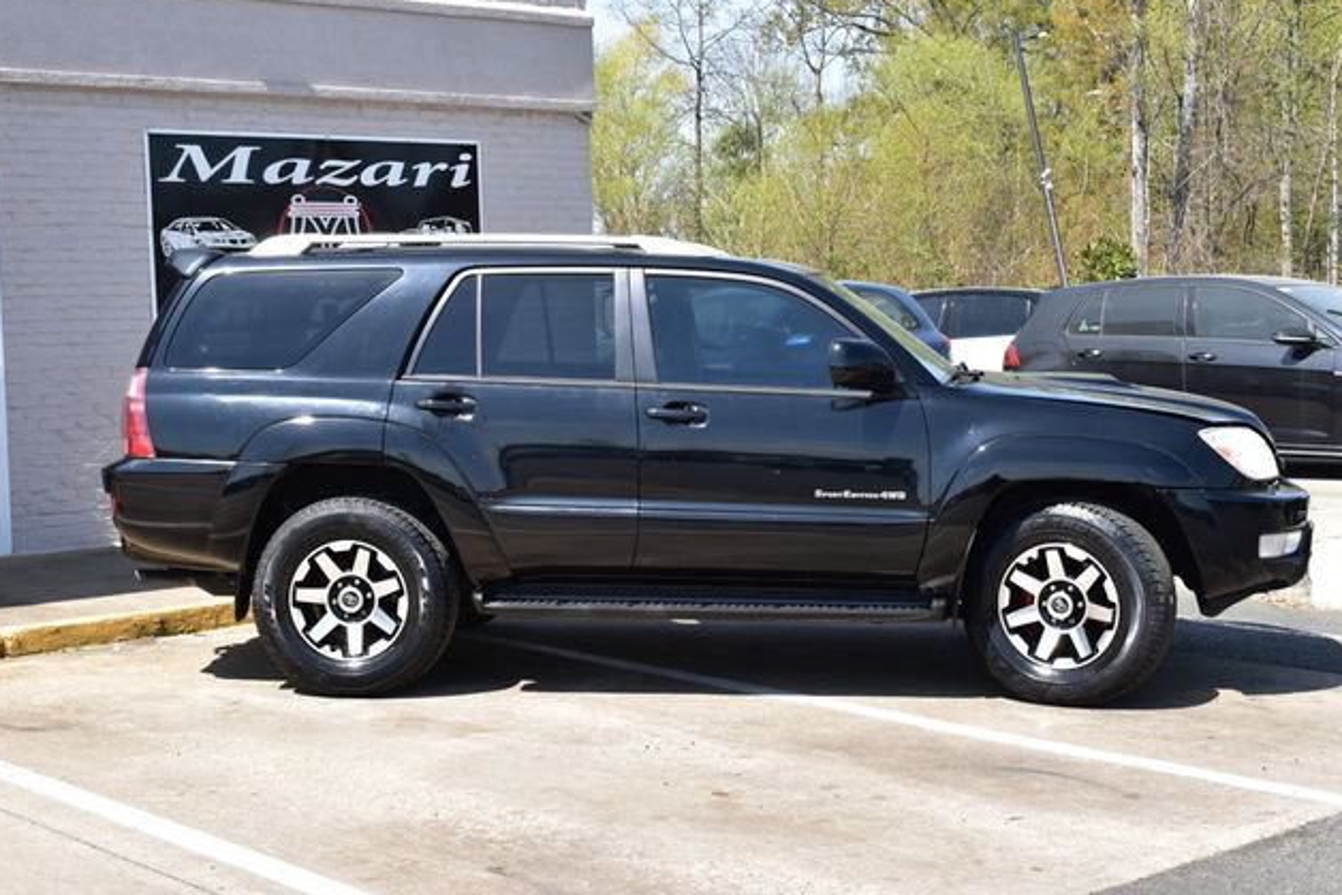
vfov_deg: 24.6
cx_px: 660
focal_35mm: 55
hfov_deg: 36.2
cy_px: 444
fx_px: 2051
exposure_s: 1/400
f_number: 11
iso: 400
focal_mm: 36
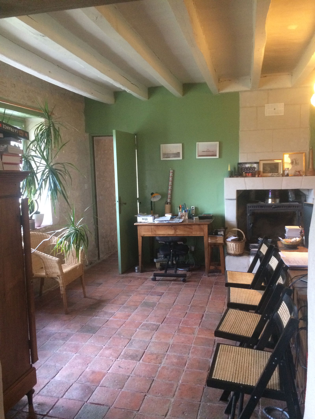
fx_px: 352
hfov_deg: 48.2
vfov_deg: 61.7
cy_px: 210
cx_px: 158
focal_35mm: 29
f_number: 2.2
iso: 250
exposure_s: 1/25
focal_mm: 4.15
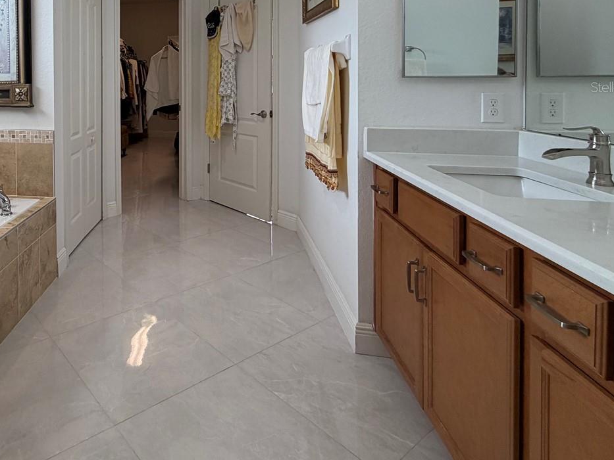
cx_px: 126
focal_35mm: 24
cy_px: 87
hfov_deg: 65.4
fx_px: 426
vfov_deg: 52.8
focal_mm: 2.22
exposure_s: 1/120
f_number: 2.2
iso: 80
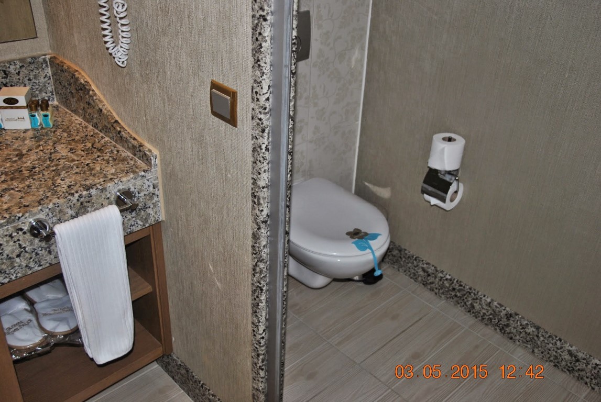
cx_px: 300
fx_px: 602
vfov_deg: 37.0
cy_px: 201
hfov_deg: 53.1
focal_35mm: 36
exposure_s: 1/60
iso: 200
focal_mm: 24
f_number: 3.8
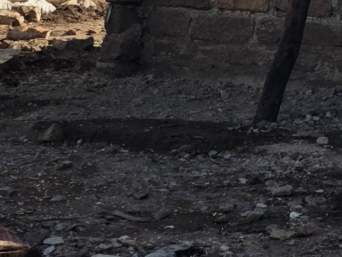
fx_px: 1462
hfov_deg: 11.4
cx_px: 774
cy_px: -293
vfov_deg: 9.3
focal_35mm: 148
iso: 80
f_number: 1.7
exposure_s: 1/5447
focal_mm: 6.25
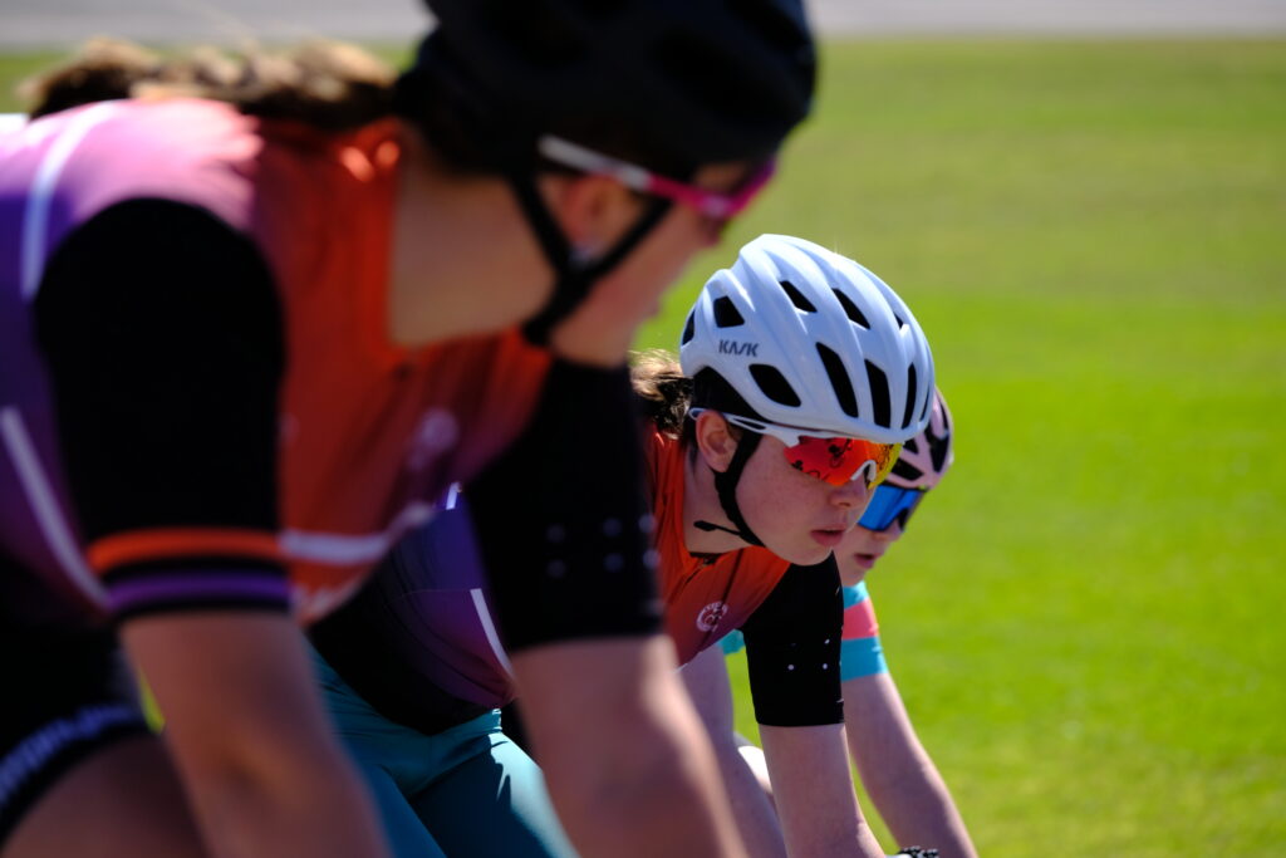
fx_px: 6931
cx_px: 643
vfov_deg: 7.1
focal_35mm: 194
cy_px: 429
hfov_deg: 10.6
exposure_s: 1/2000
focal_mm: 129.2
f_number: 4
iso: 400
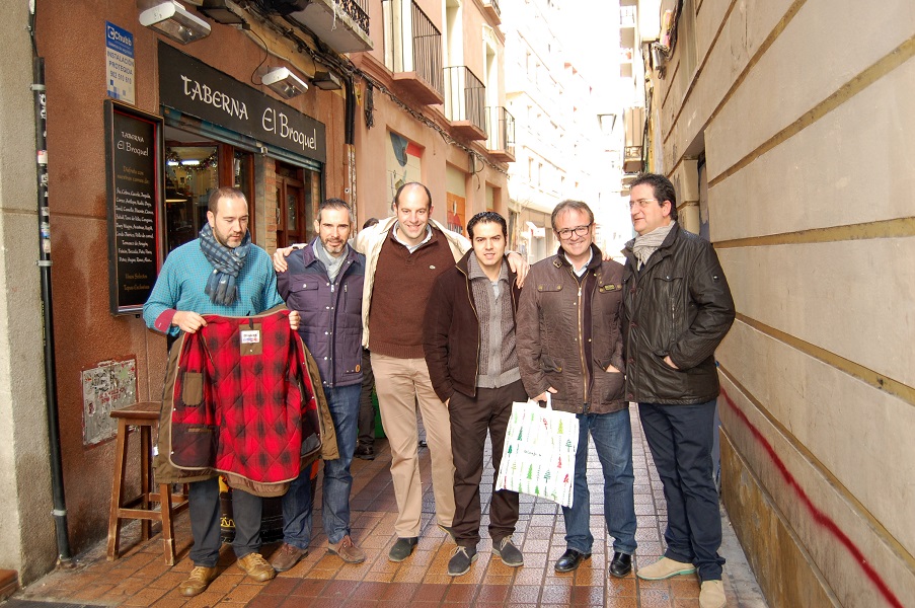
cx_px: 458
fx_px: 876
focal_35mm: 34
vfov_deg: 38.3
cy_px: 304
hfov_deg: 55.2
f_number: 3.8
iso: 400
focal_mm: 23
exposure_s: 1/100
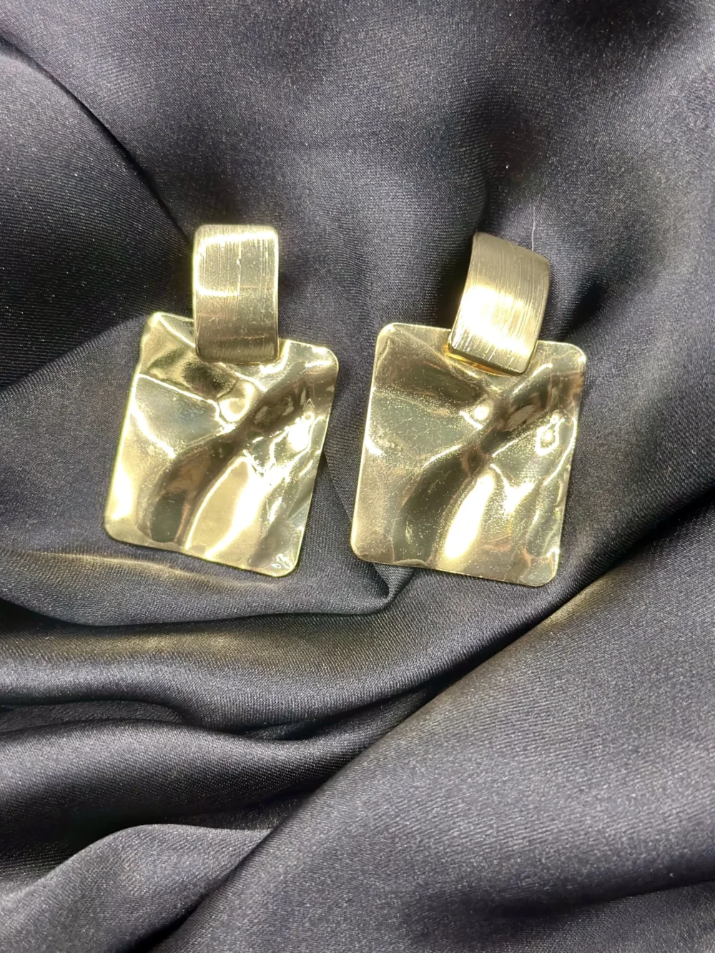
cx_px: 358
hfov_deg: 30.3
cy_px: 476
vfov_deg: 39.7
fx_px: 1322
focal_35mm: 48
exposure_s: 1/60
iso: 320
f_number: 1.78
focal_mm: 6.86
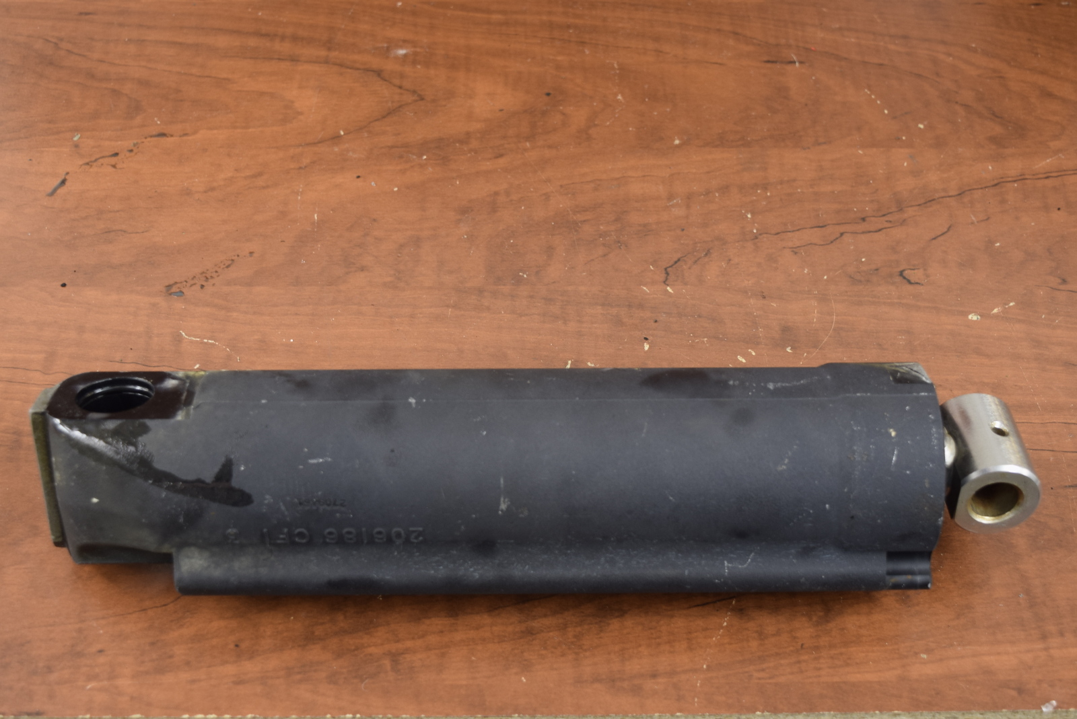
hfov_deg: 41.1
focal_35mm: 48
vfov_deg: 28.1
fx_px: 1437
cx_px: 538
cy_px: 360
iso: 400
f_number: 6.3
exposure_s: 1/125
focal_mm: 32
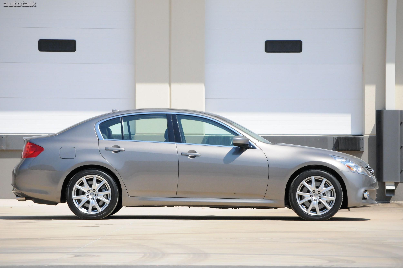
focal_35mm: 150
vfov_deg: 9.1
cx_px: 202
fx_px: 1677
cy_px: 134
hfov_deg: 13.7
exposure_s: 1/8000
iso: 2000
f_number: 5.6
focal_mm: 100
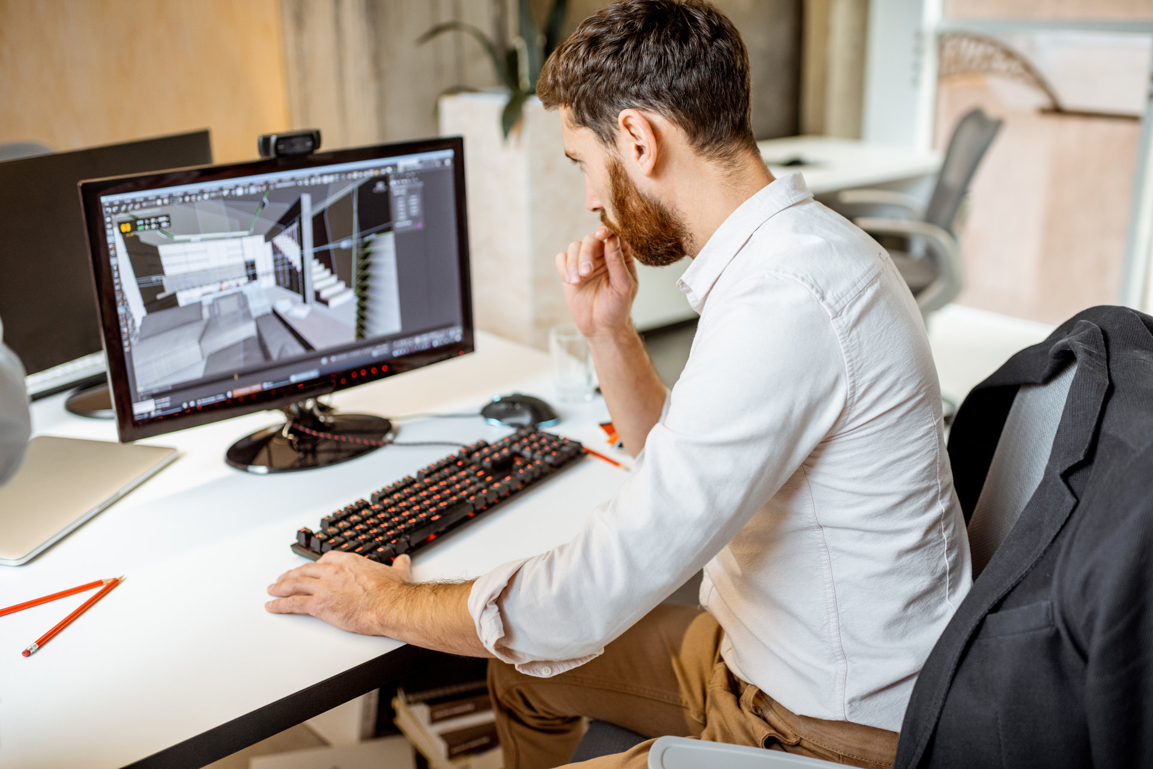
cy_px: 384
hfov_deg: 54.4
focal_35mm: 35
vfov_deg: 37.9
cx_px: 576
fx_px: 1121
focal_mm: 35
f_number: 2.2
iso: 500
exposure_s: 1/200
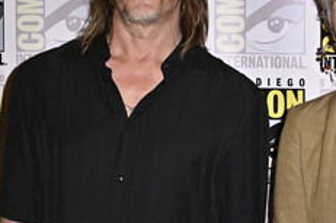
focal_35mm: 86
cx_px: 255
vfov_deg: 15.8
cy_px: 85
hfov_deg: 23.4
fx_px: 801
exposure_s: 1/320
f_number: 4.5
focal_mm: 44
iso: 1600
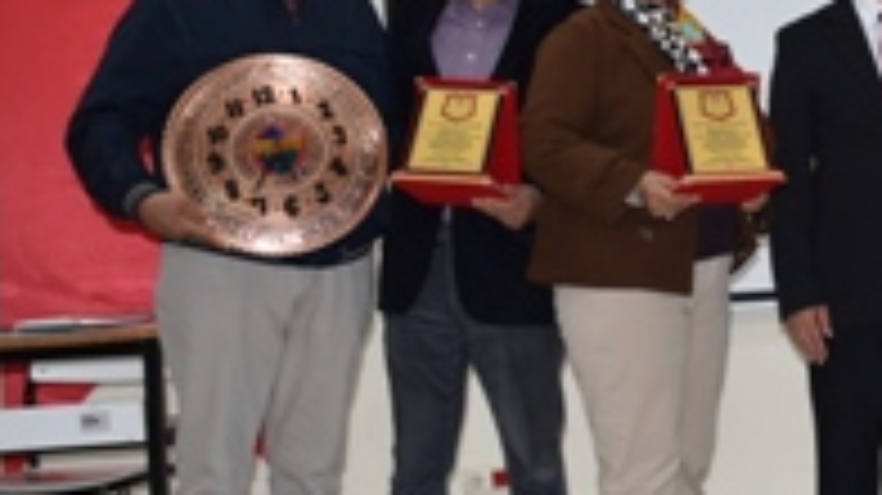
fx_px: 1847
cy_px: 173
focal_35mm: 79
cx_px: 918
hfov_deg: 25.3
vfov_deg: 15.2
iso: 800
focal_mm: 22
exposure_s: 1/80
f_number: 4.5
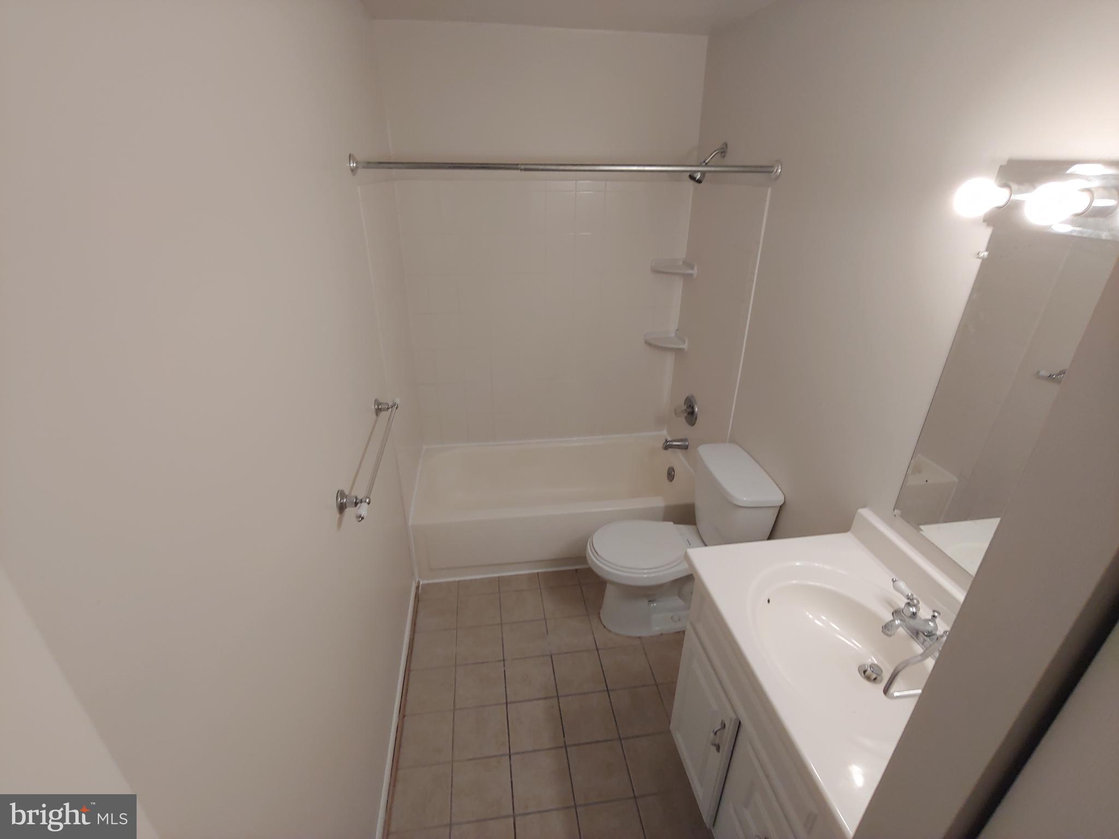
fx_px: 517
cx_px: 560
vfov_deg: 78.1
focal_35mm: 16
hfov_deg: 94.5
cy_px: 420
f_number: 1.9
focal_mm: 2.18
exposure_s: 1/33
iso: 100
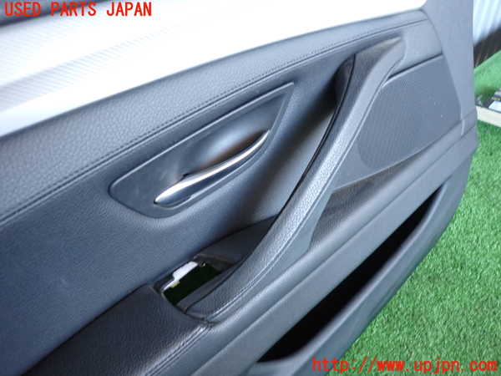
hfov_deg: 69.4
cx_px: 250
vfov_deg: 54.9
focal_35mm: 25
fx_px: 362
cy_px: 188
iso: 320
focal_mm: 4.5
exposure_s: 1/30
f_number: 2
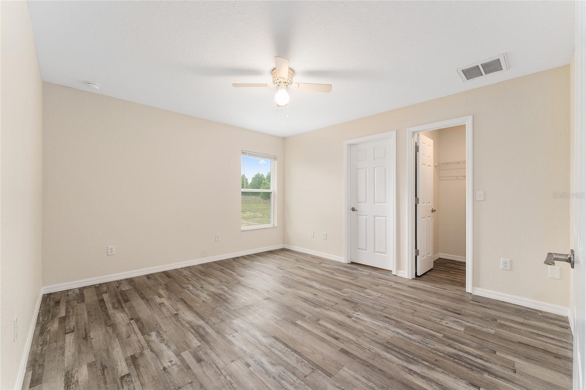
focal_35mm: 14
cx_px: 293
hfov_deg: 104.3
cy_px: 195
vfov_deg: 81.2
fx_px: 228
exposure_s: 1/13
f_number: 7.1
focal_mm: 14
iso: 320
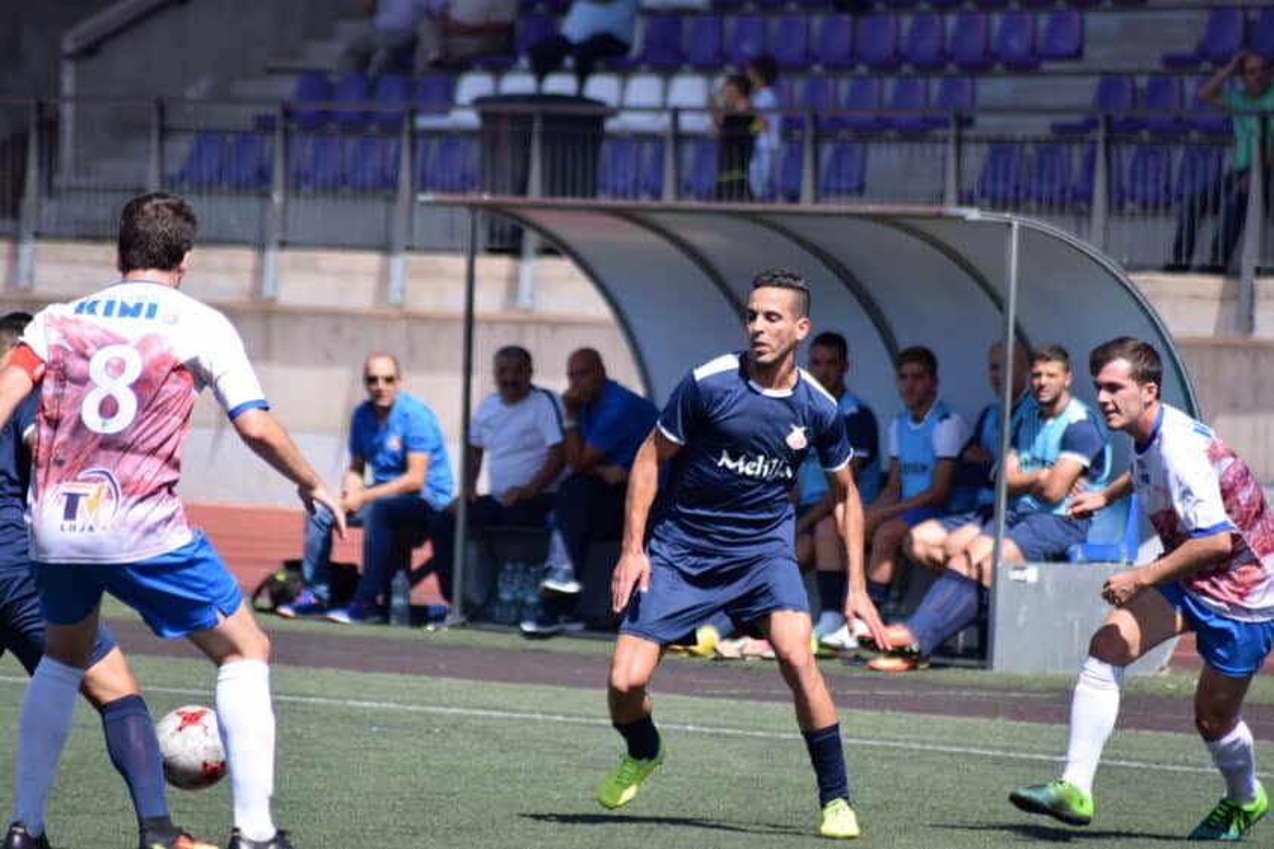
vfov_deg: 3.8
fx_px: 12737
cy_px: 424
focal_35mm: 360
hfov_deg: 5.7
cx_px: 637
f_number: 5.6
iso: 400
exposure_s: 1/1600
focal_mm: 240
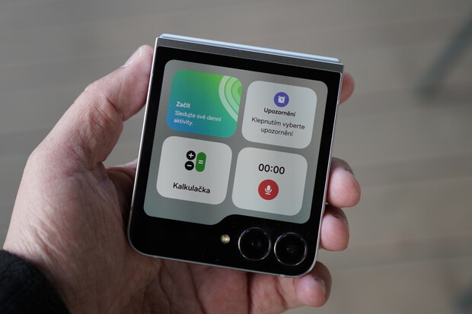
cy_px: 157
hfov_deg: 38.2
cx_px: 236
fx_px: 682
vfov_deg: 26.0
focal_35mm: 52
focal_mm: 52
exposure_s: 1/160
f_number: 4
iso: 320
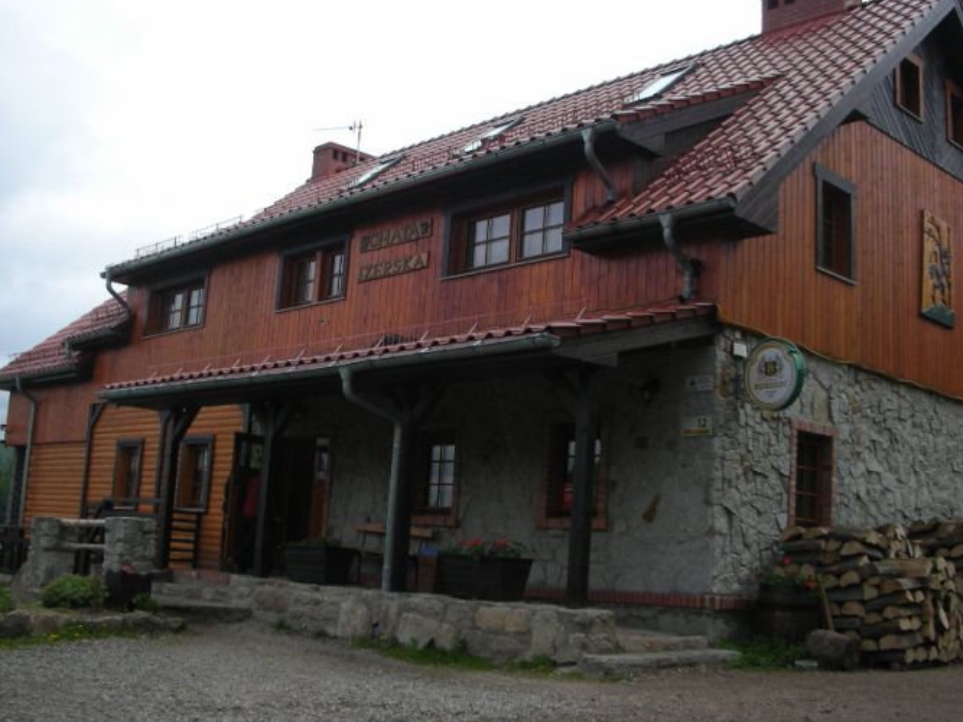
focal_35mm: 42
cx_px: 449
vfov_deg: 34.3
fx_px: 1168
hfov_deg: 44.8
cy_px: 326
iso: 50
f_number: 8.5
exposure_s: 1/91.3
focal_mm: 5.8
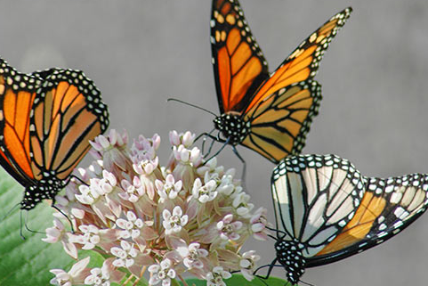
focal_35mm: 543
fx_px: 6457
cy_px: 138
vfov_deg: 2.5
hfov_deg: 3.8
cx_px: 190
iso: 200
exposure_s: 1/250
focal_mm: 300
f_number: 9
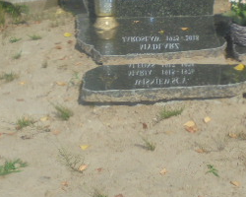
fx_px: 619
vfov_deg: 17.9
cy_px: 44
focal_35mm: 85
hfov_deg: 22.4
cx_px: 151
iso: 100
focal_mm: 6.1
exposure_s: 1/125
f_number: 12.5
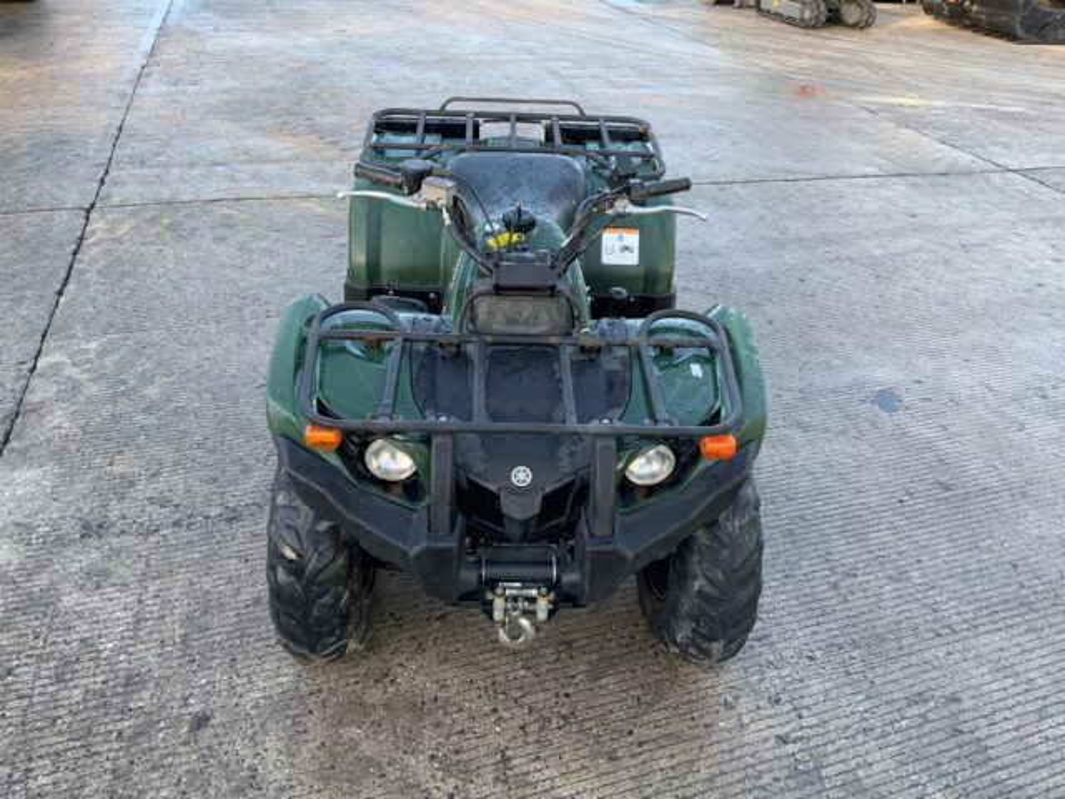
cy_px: 400
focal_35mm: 29
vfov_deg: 48.2
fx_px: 892
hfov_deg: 61.7
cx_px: 532
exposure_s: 1/122
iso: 32
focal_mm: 3
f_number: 1.8
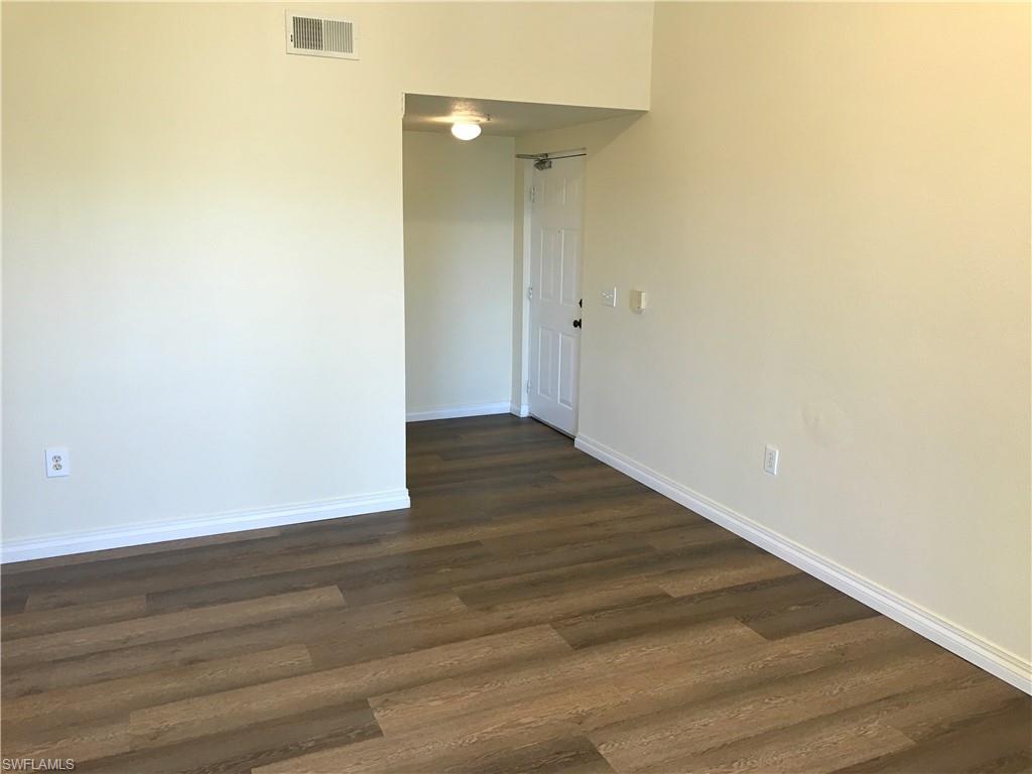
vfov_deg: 49.7
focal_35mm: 28
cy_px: 387
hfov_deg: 63.4
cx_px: 516
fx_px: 835
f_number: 1.8
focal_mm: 3.99
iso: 32
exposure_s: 1/30
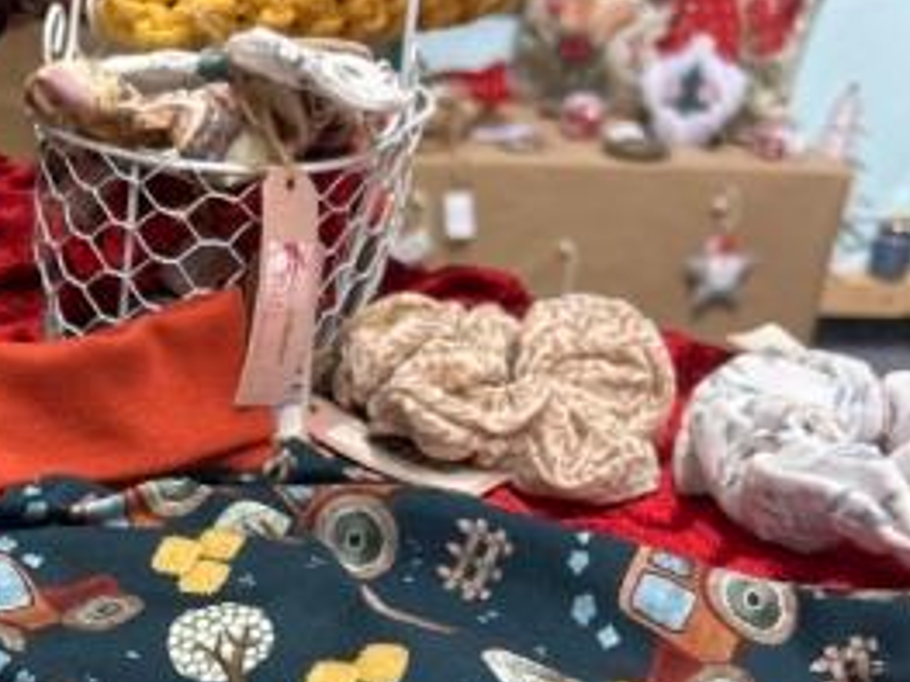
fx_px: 1734
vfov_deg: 22.1
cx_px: -57
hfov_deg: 27.3
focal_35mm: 66
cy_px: 492
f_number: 1.5
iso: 80
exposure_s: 1/50
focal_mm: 5.7
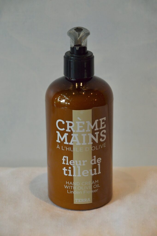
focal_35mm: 112
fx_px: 737
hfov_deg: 12.2
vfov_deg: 18.2
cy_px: 118
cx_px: 78
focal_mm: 75
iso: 1000
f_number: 5.6
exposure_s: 1/125
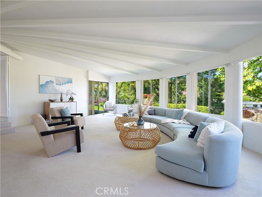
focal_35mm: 18
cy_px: 98
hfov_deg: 87.8
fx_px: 136
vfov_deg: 71.6
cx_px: 131
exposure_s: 1/60
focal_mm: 9
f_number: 8
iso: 2500
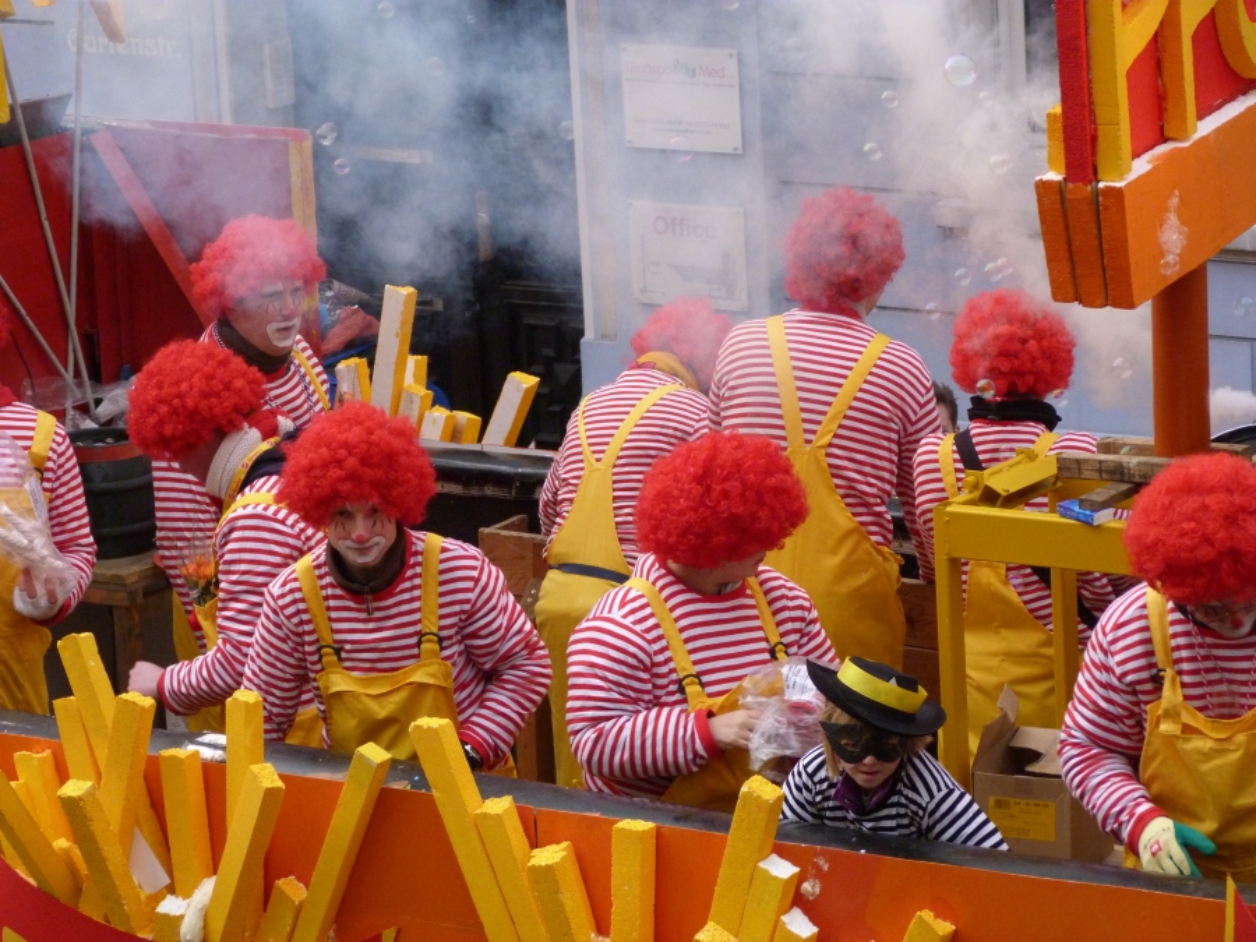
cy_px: 471
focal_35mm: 144
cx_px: 628
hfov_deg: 13.7
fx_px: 5225
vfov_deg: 10.3
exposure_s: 1/160
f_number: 3.6
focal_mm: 25.9
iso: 400
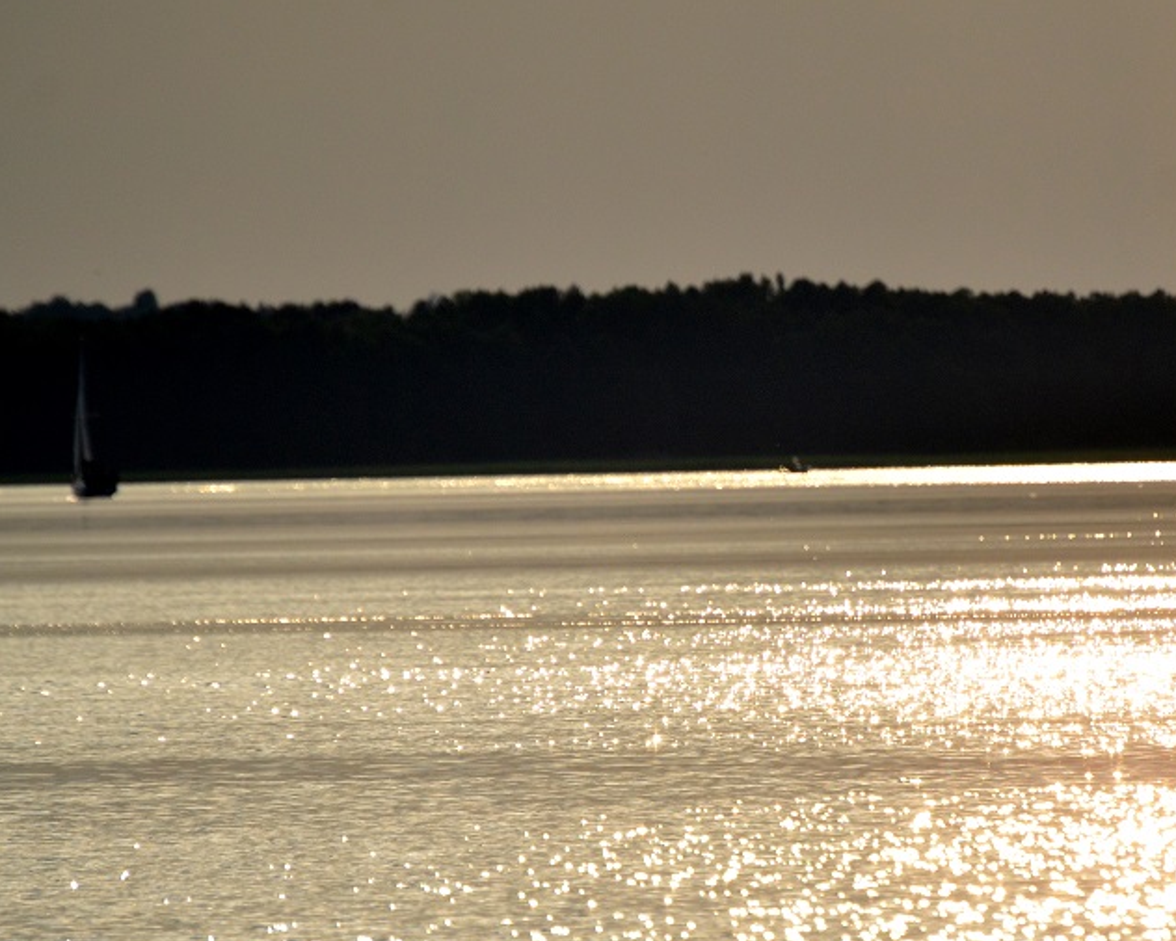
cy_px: 583
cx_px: 762
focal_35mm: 666
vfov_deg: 2.3
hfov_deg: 2.9
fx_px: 23187
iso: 400
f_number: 5.6
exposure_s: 1/8000
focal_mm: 300
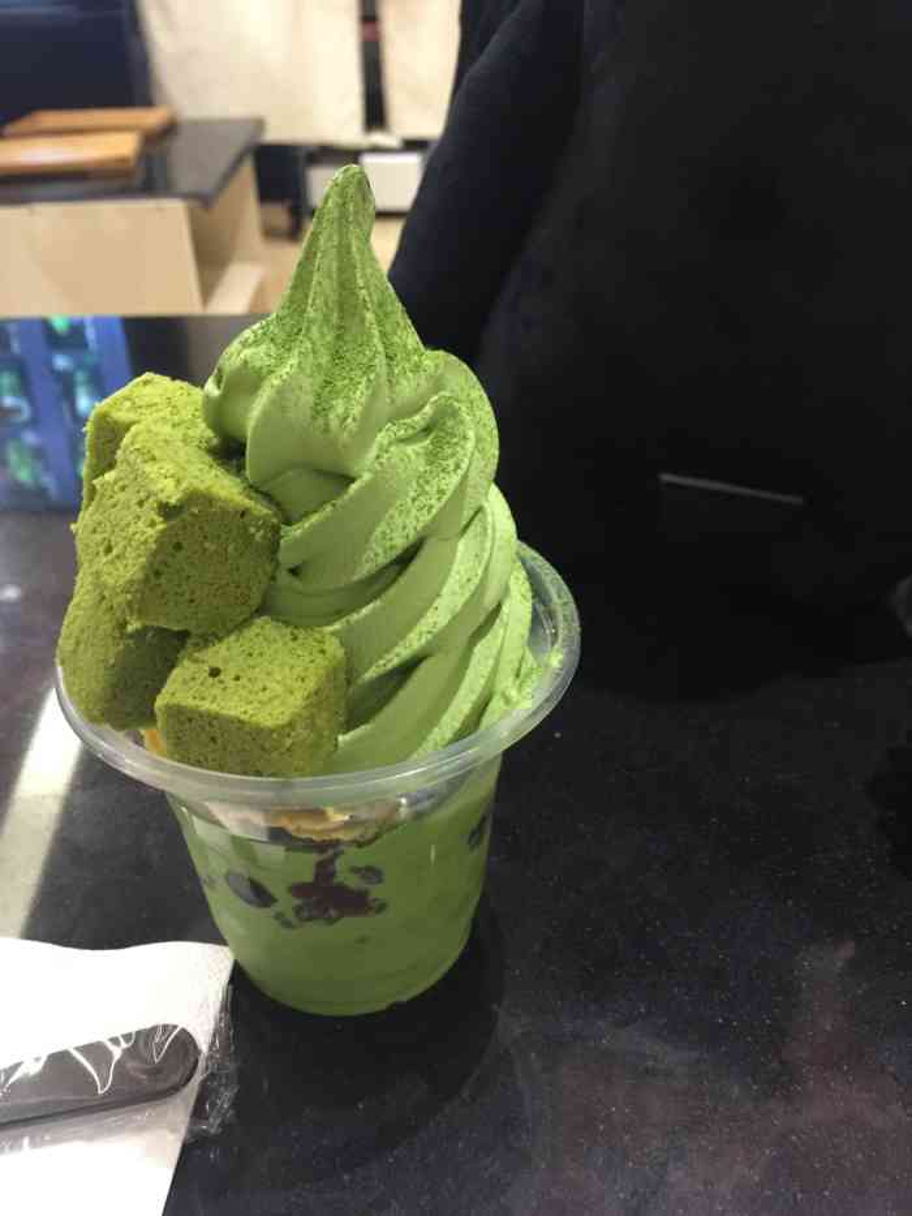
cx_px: 456
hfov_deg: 48.2
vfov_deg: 61.7
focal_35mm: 29
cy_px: 608
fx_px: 1018
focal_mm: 4.15
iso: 125
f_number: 2.2
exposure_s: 1/17
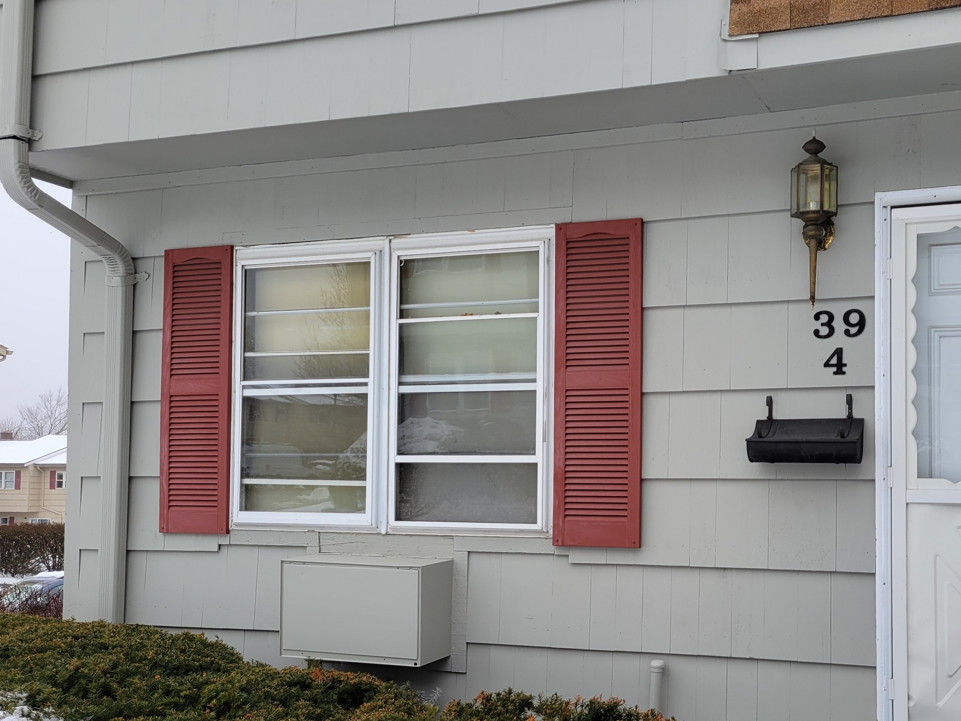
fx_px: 1083
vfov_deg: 36.7
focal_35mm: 39
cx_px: 653
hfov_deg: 47.0
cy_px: 426
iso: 40
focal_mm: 5.4
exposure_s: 1/539
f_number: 1.8
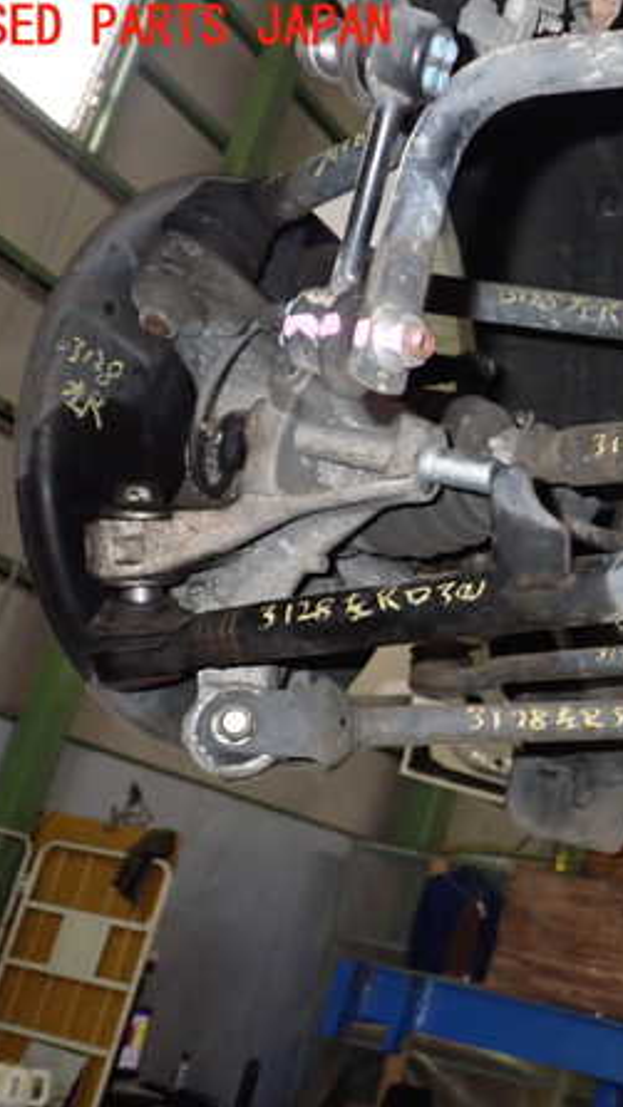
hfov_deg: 25.2
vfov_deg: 46.4
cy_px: 556
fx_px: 1292
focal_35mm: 44
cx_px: 685
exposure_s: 1/30
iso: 800
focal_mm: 5.4
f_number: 6.3
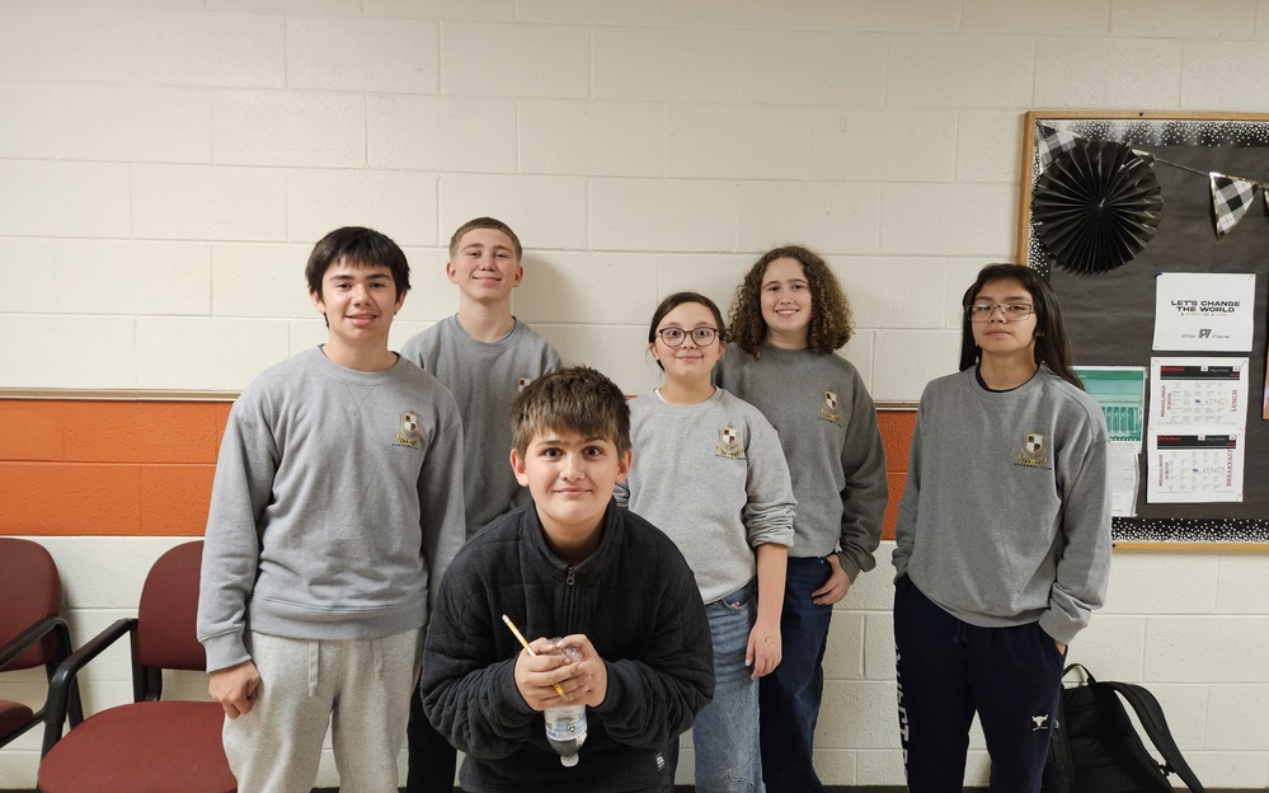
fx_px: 864
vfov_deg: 49.2
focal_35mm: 25
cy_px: 365
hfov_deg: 72.6
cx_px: 631
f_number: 1.8
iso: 800
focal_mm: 5.4
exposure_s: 1/120
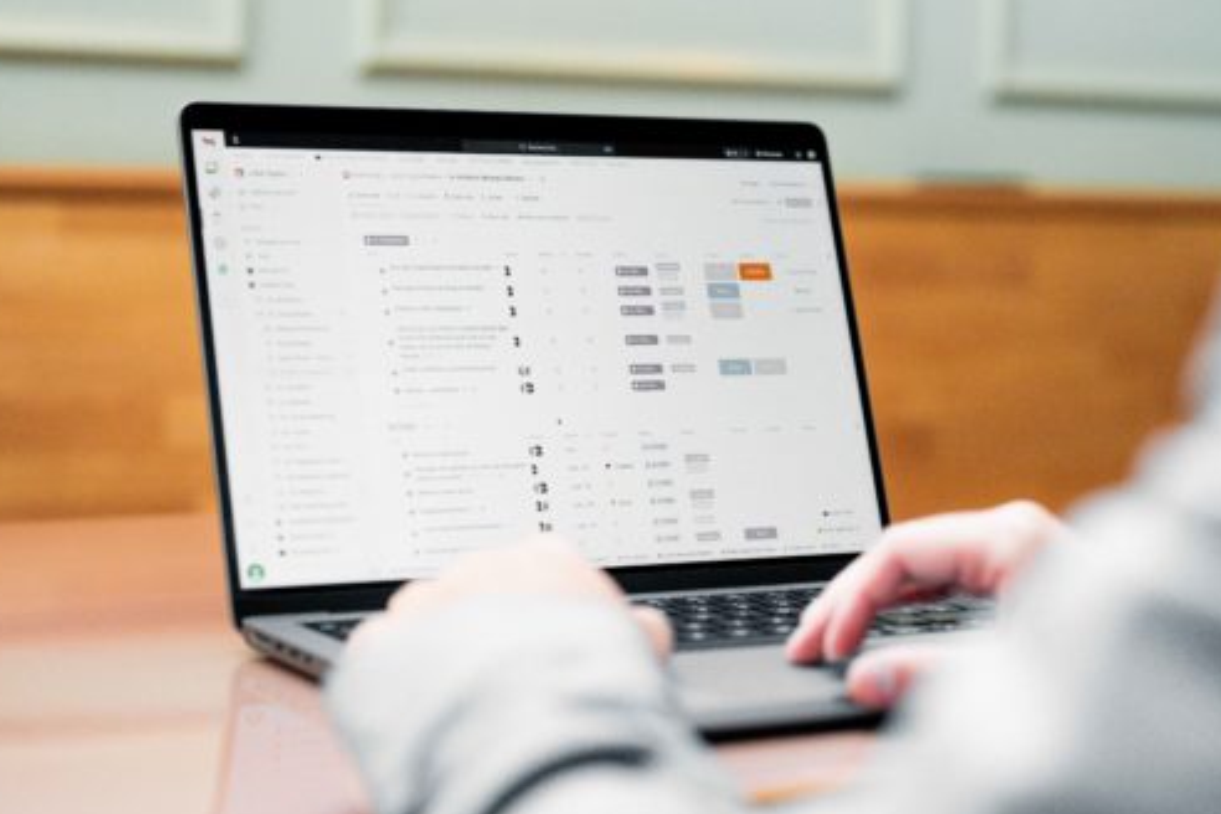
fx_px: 2645
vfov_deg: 17.5
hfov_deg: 26.0
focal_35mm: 78
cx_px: 638
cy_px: 355
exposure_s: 1/200
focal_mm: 50
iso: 2500
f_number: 2
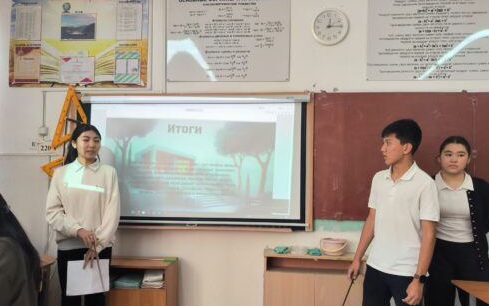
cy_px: 180
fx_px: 347
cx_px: 249
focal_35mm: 26
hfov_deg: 70.4
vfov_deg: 47.4
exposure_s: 1/90
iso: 266
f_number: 1.7
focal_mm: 5.24
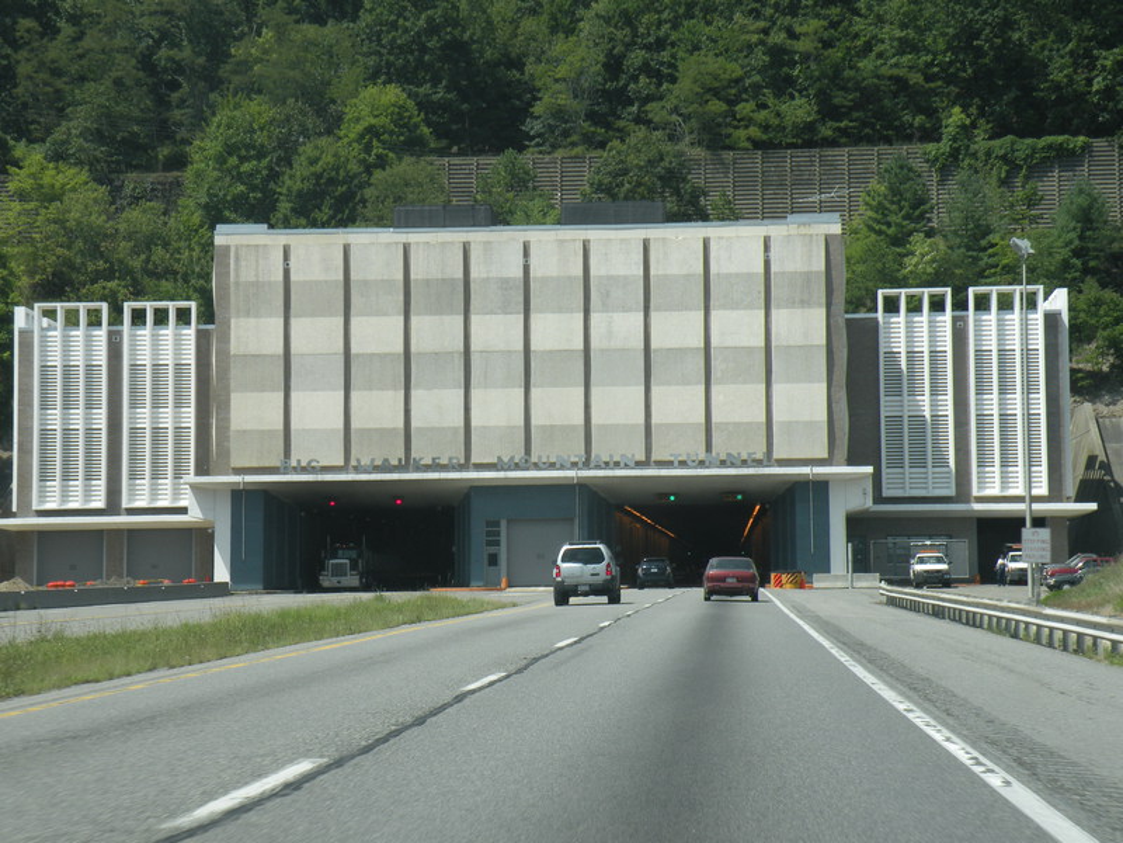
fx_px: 2725
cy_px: 422
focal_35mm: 84
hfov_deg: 23.3
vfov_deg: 17.6
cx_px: 562
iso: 64
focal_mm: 14.9
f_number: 6.3
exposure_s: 1/192
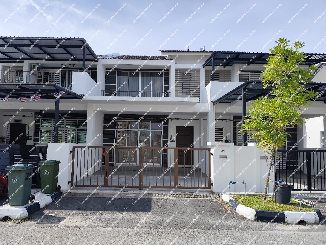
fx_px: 217
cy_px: 122
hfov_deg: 73.9
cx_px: 163
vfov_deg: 58.9
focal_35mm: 23
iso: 50
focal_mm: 6.14
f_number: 1.65
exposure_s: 1/1553
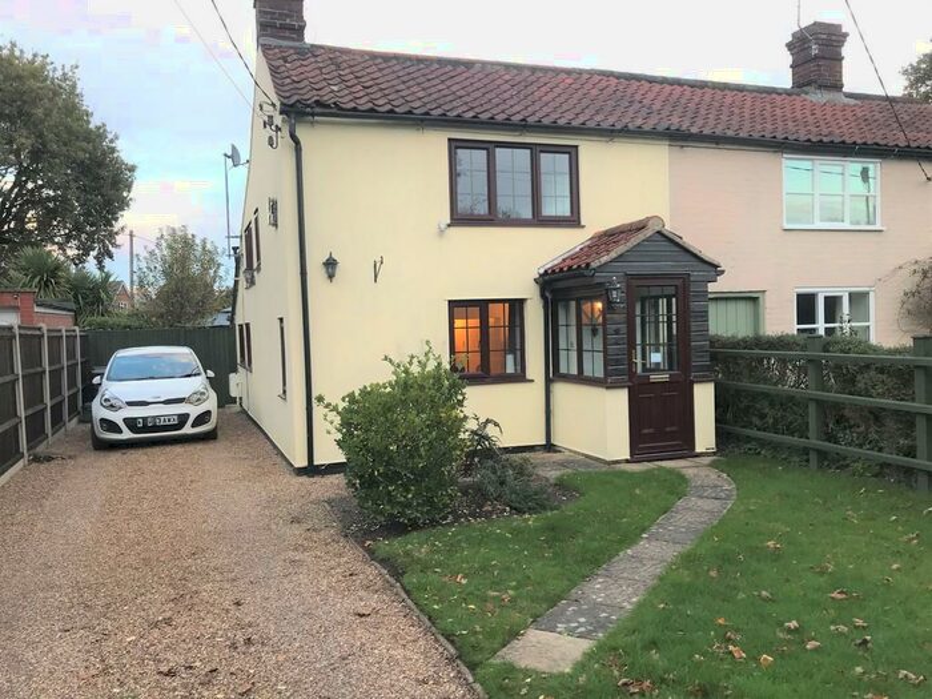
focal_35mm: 28
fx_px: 754
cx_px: 466
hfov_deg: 63.4
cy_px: 350
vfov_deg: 49.7
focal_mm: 3.99
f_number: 1.8
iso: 32
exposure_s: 1/100
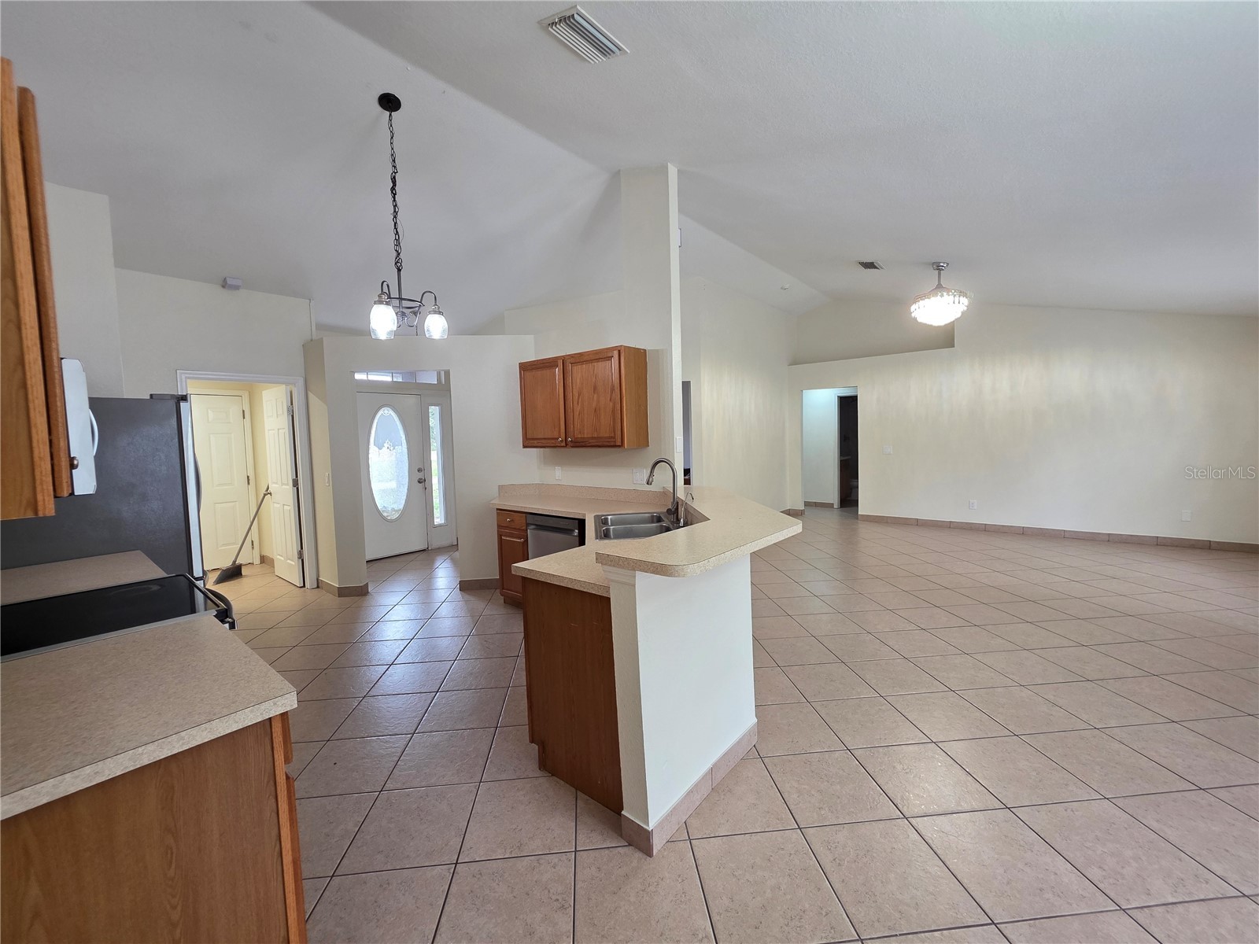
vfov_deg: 89.9
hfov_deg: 106.2
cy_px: 472
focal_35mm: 13
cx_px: 630
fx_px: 473
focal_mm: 2.2
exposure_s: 1/60
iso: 160
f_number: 1.9
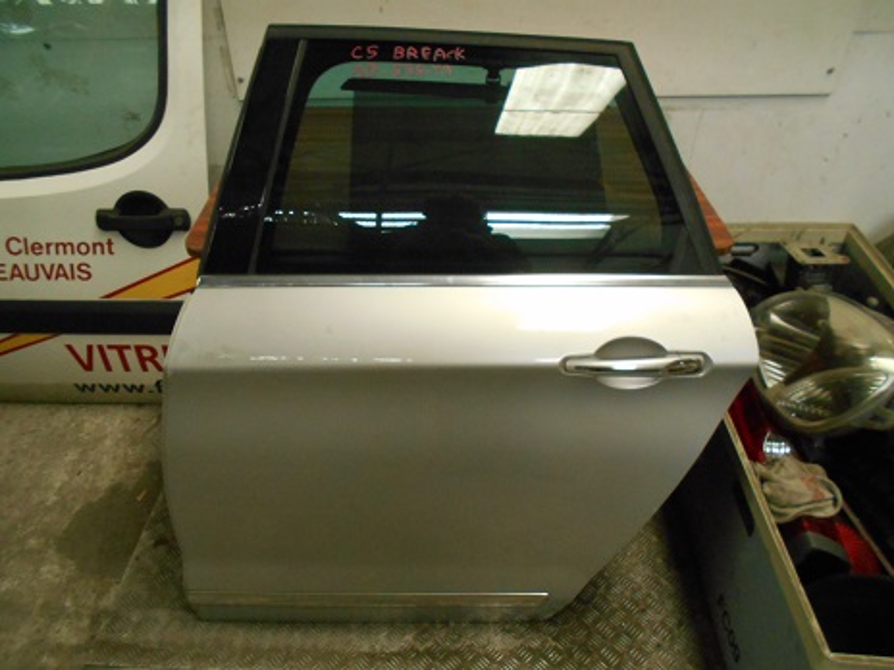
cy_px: 335
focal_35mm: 26
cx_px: 447
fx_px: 671
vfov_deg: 53.1
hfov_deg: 67.3
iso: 560
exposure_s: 1/25
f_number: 3.2
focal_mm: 4.6
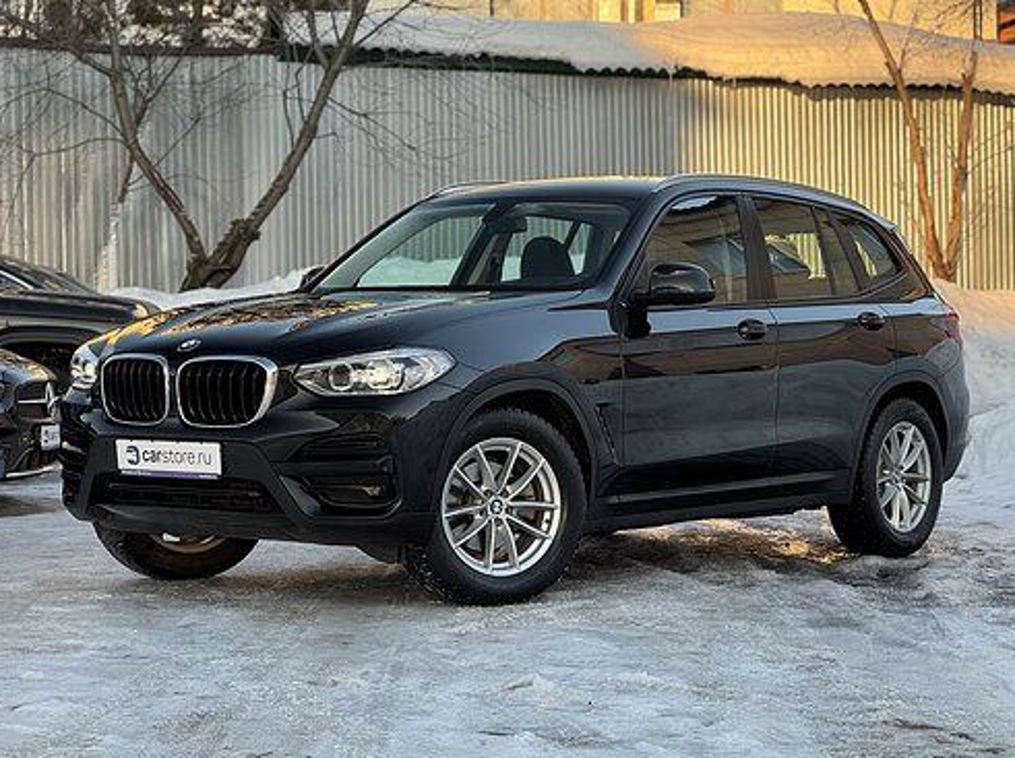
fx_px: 2519
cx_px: 488
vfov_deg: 17.1
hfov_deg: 22.8
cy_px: 374
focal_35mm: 86
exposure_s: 1/99
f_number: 2.8
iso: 64
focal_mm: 9
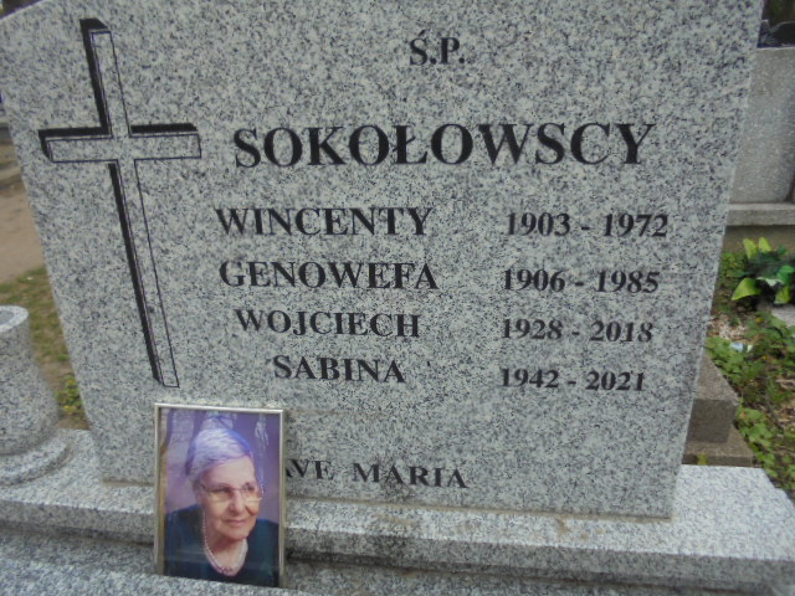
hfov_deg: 67.3
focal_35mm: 26
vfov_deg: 53.1
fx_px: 597
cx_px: 398
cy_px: 298
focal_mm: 4.6
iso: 100
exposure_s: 1/320
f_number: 3.5
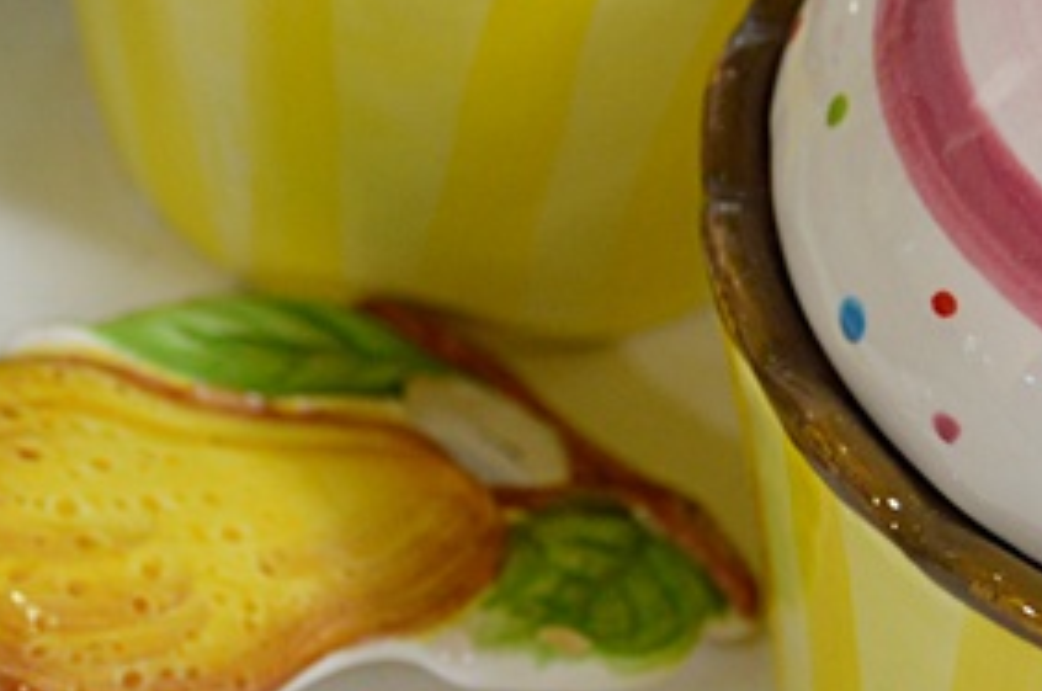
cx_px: 443
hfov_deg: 9.7
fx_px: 6155
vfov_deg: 6.4
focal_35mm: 213
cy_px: -87
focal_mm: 40
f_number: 5
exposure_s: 1/80
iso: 400
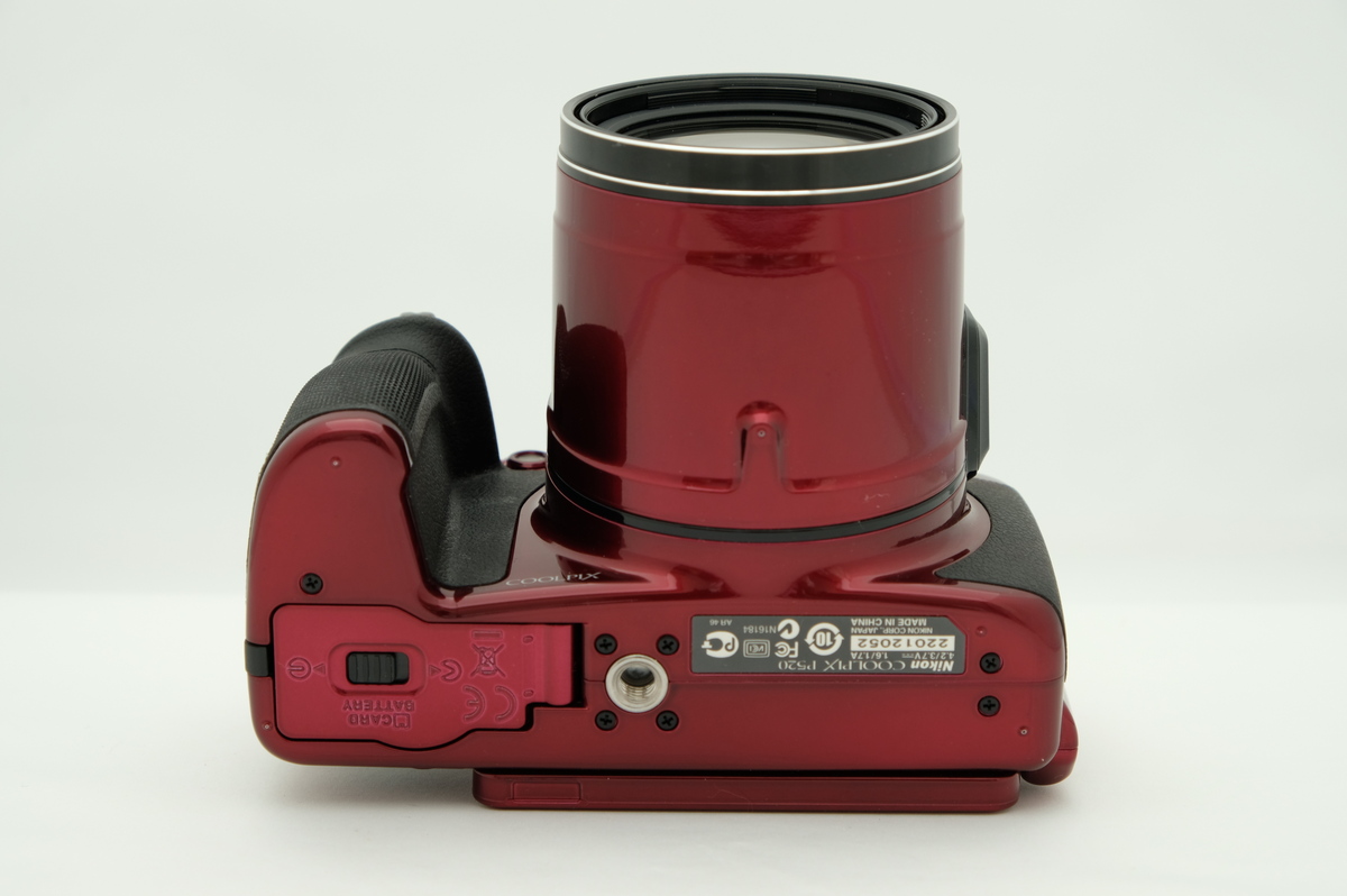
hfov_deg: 26.7
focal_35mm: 76
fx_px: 2841
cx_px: 674
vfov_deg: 17.9
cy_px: 448
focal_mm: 50.5
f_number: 8
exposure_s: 1/125
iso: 200
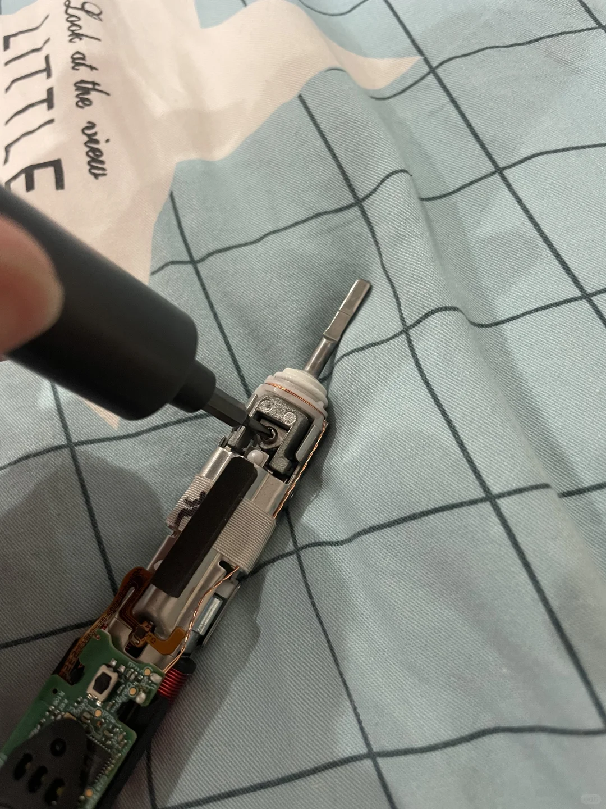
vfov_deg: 67.3
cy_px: 404
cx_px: 303
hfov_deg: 53.1
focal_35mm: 26
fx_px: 607
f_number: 1.6
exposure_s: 1/60
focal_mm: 4.2
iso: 320
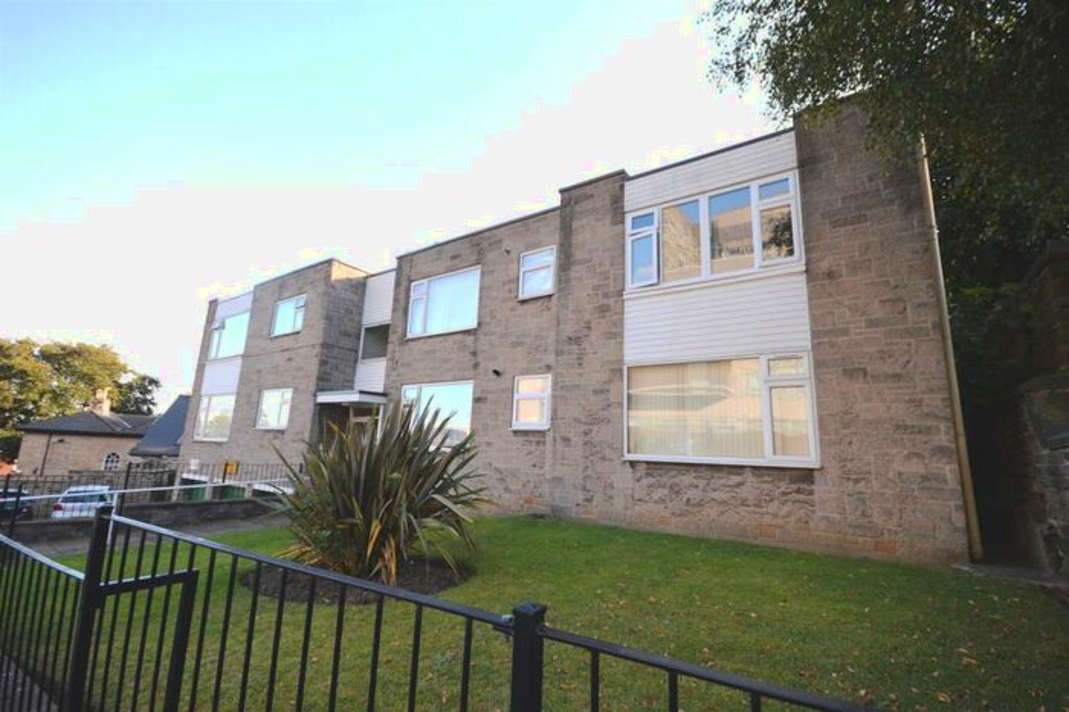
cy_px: 356
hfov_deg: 100.4
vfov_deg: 77.3
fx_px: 445
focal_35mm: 15
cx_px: 534
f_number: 5.6
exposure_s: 1/125
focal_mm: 10
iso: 160
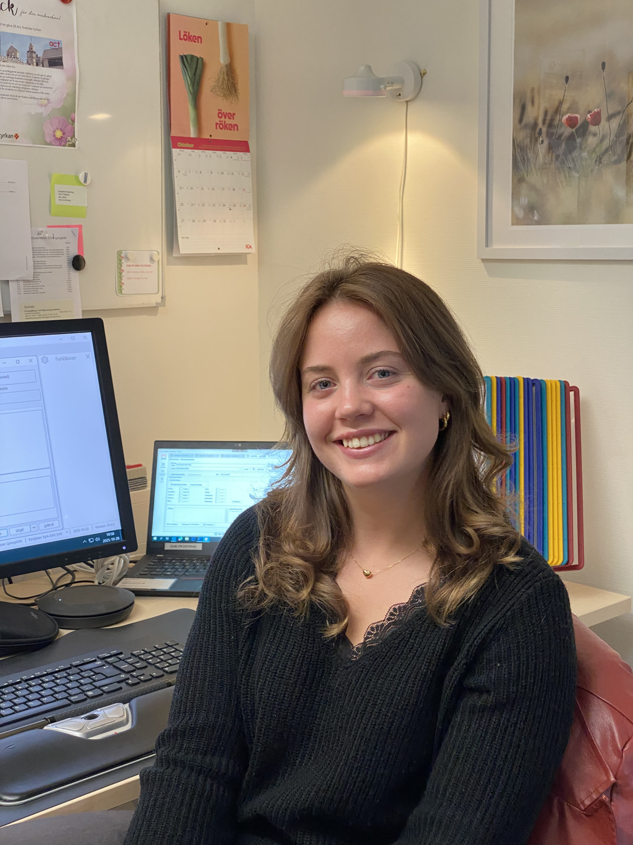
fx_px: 1268
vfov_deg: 36.8
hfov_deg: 28.0
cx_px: 316
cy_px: 422
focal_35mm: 52
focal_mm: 6
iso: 160
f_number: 2
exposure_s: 1/50
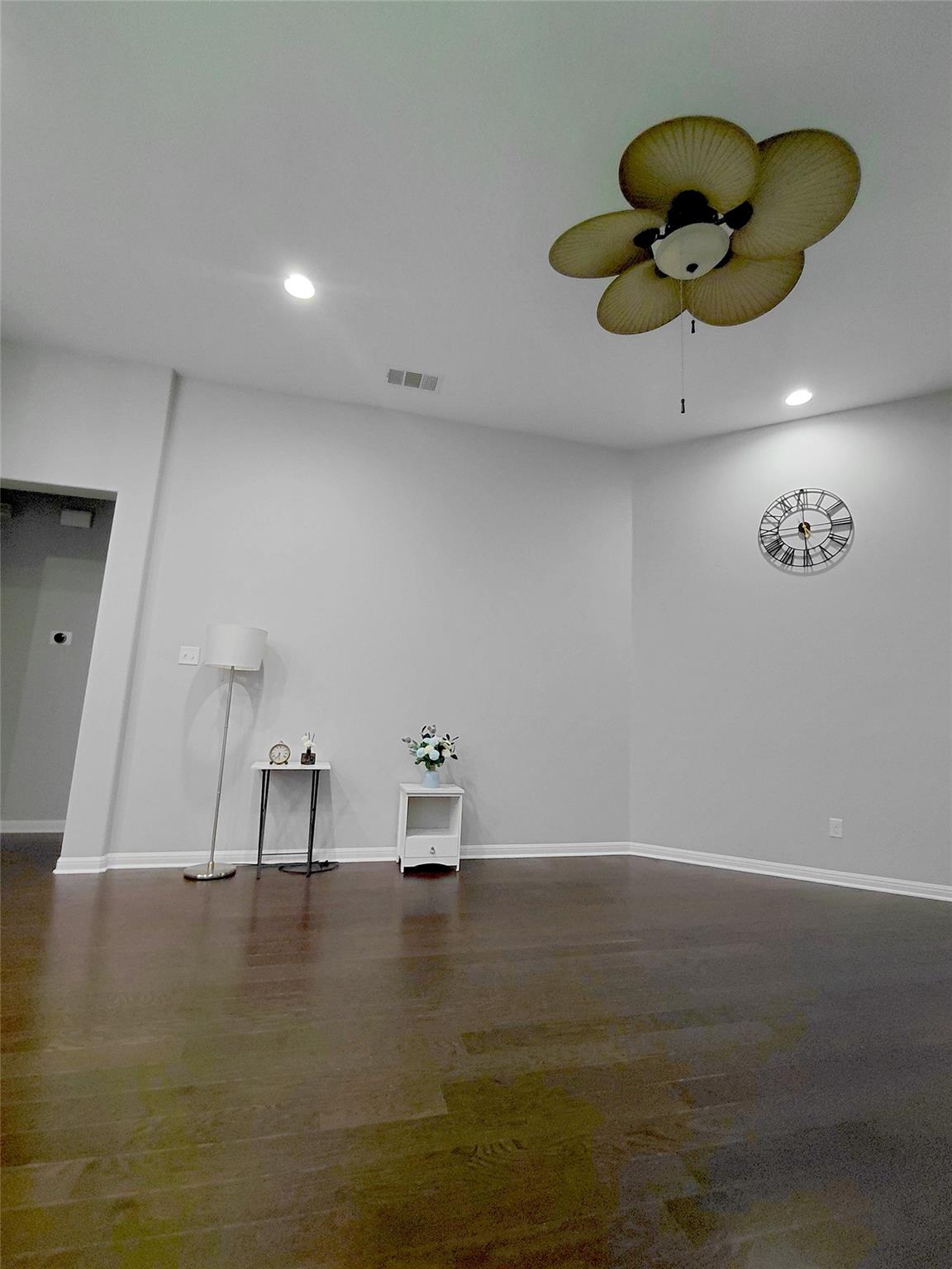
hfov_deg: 78.1
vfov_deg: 94.5
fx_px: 587
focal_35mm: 16
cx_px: 476
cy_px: 634
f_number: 2.2
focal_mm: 1.64
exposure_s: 1/40.2
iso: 200
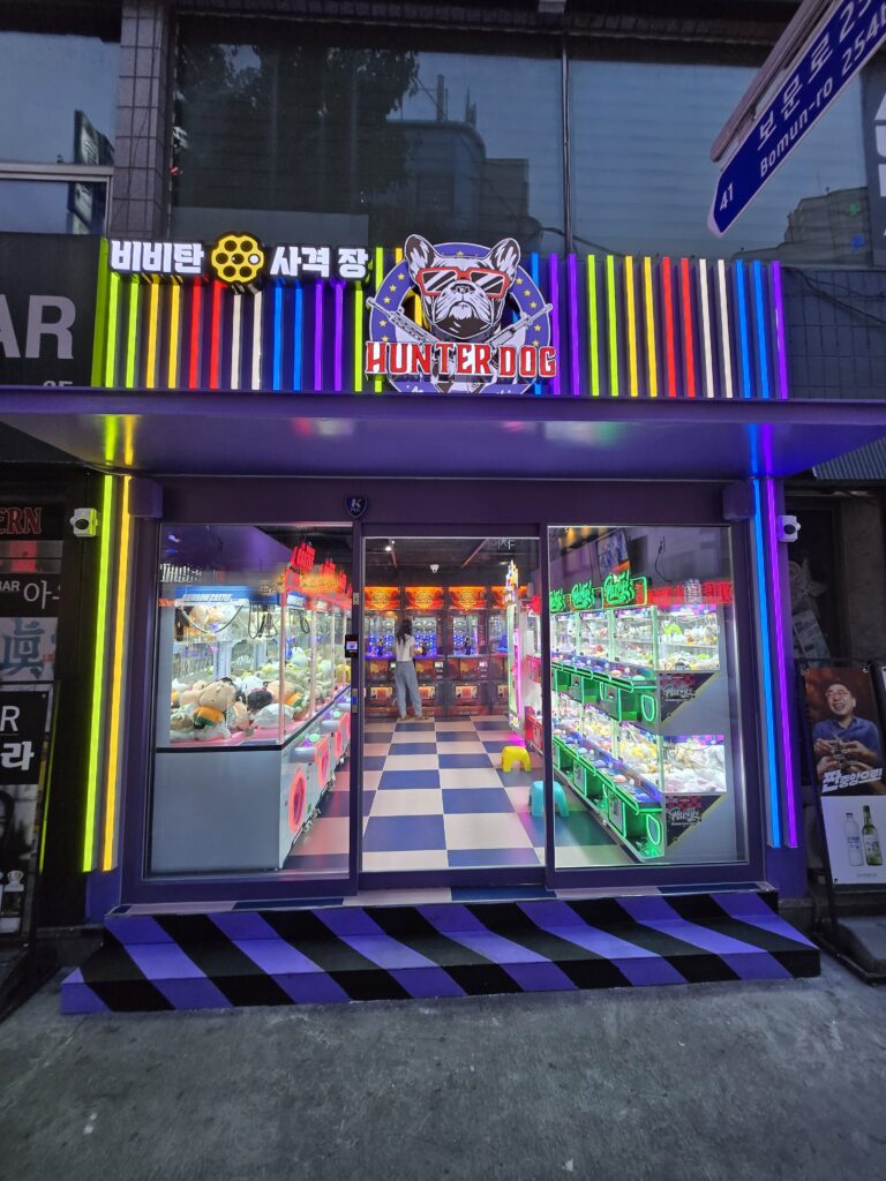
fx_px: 444
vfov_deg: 106.2
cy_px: 590
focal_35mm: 13
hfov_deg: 89.9
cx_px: 443
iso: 125
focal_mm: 1.7
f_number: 2.2
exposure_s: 1/60
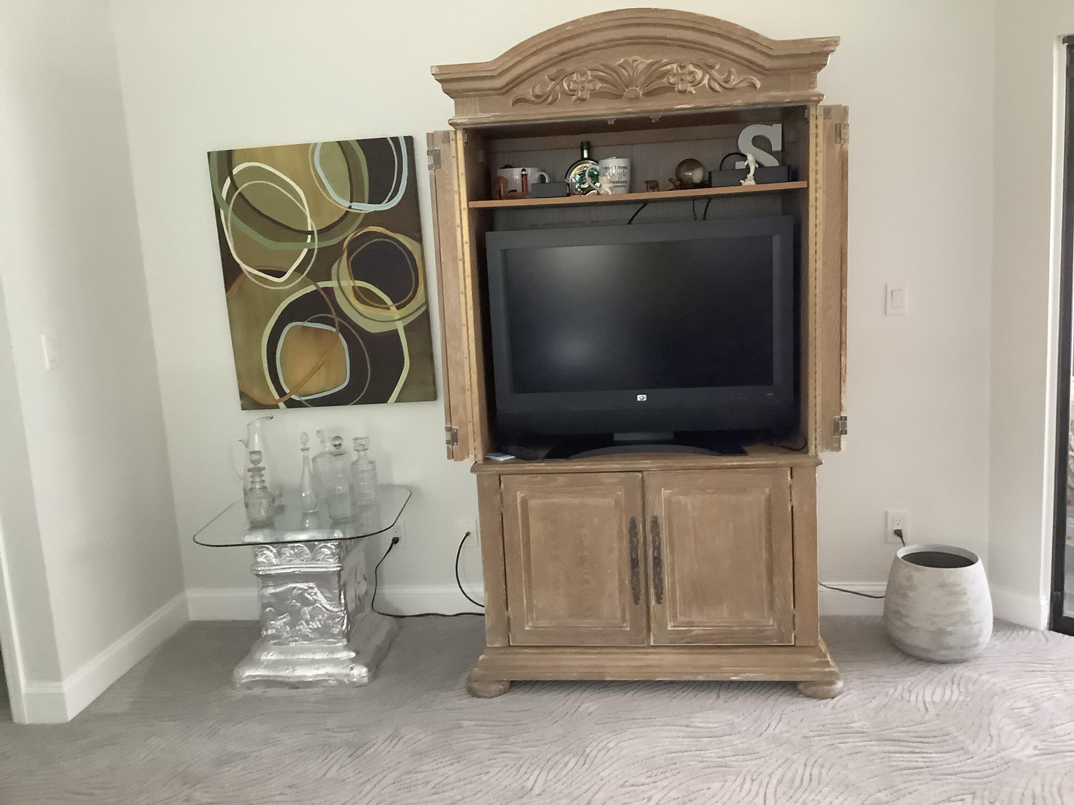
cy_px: 402
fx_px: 962
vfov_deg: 45.4
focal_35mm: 31
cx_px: 537
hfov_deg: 58.4
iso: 320
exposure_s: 1/60
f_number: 2.4
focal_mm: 3.3
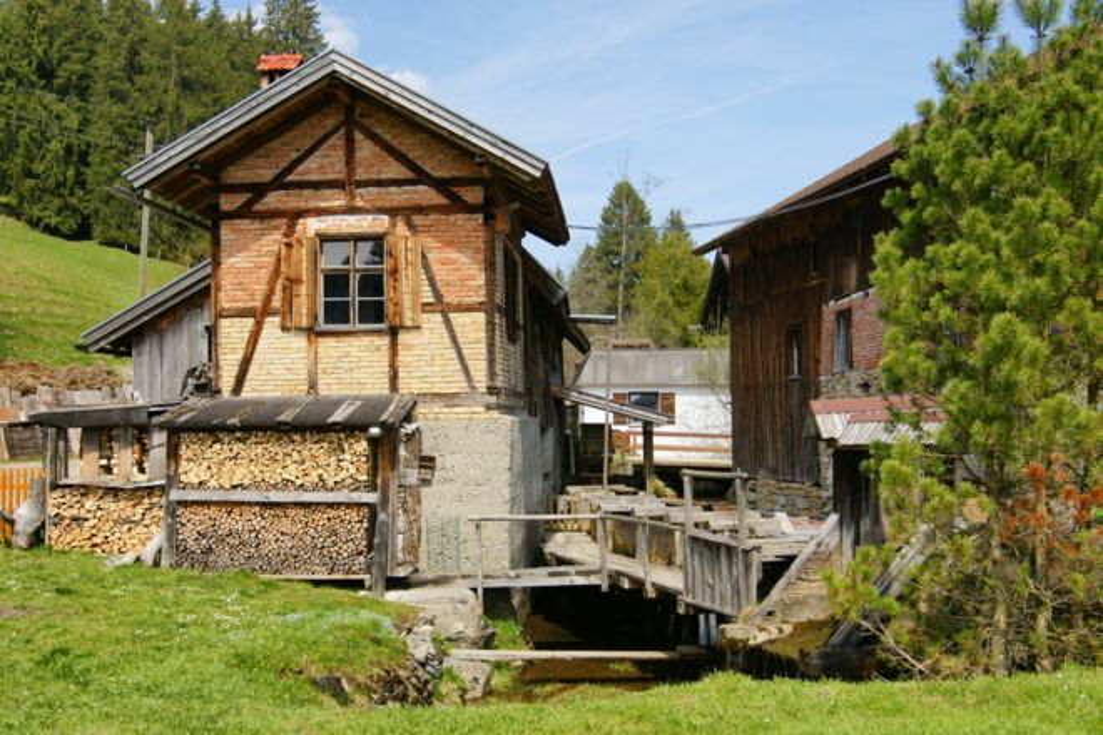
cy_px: 368
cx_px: 552
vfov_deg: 34.2
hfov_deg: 49.6
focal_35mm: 39
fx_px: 1195
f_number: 7.1
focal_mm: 26
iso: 100
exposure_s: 1/320
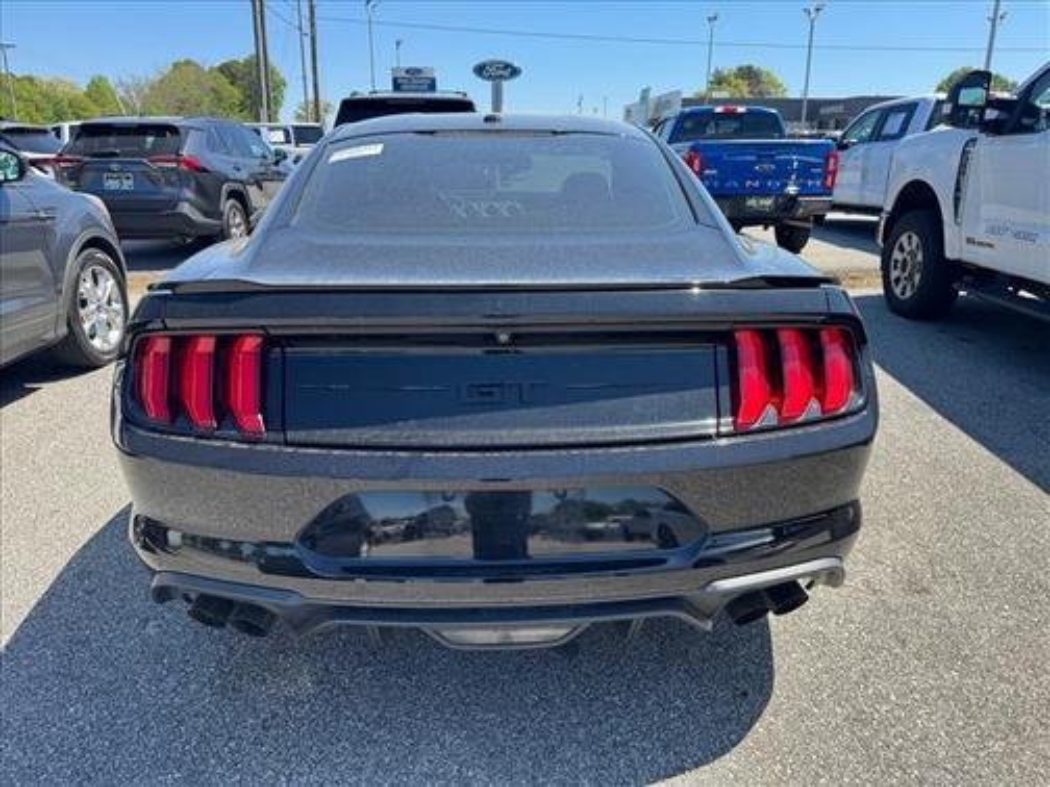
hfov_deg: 71.6
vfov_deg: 56.8
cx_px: 525
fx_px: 728
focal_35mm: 24
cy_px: 394
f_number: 1.78
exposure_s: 1/1597
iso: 80
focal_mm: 6.76
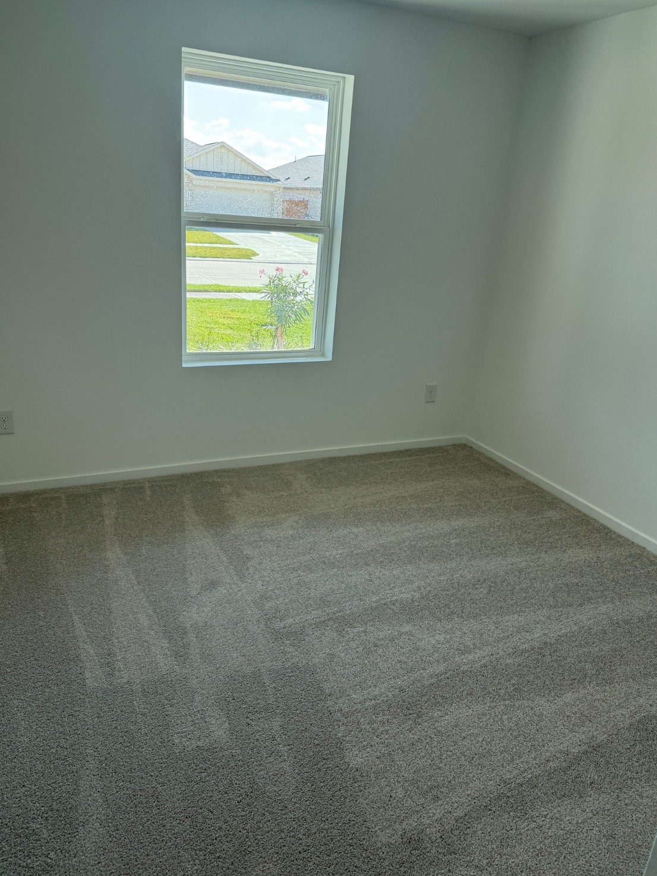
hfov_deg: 54.9
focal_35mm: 25
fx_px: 633
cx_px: 323
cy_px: 425
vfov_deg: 69.4
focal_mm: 6.76
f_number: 1.78
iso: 64
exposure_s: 1/205
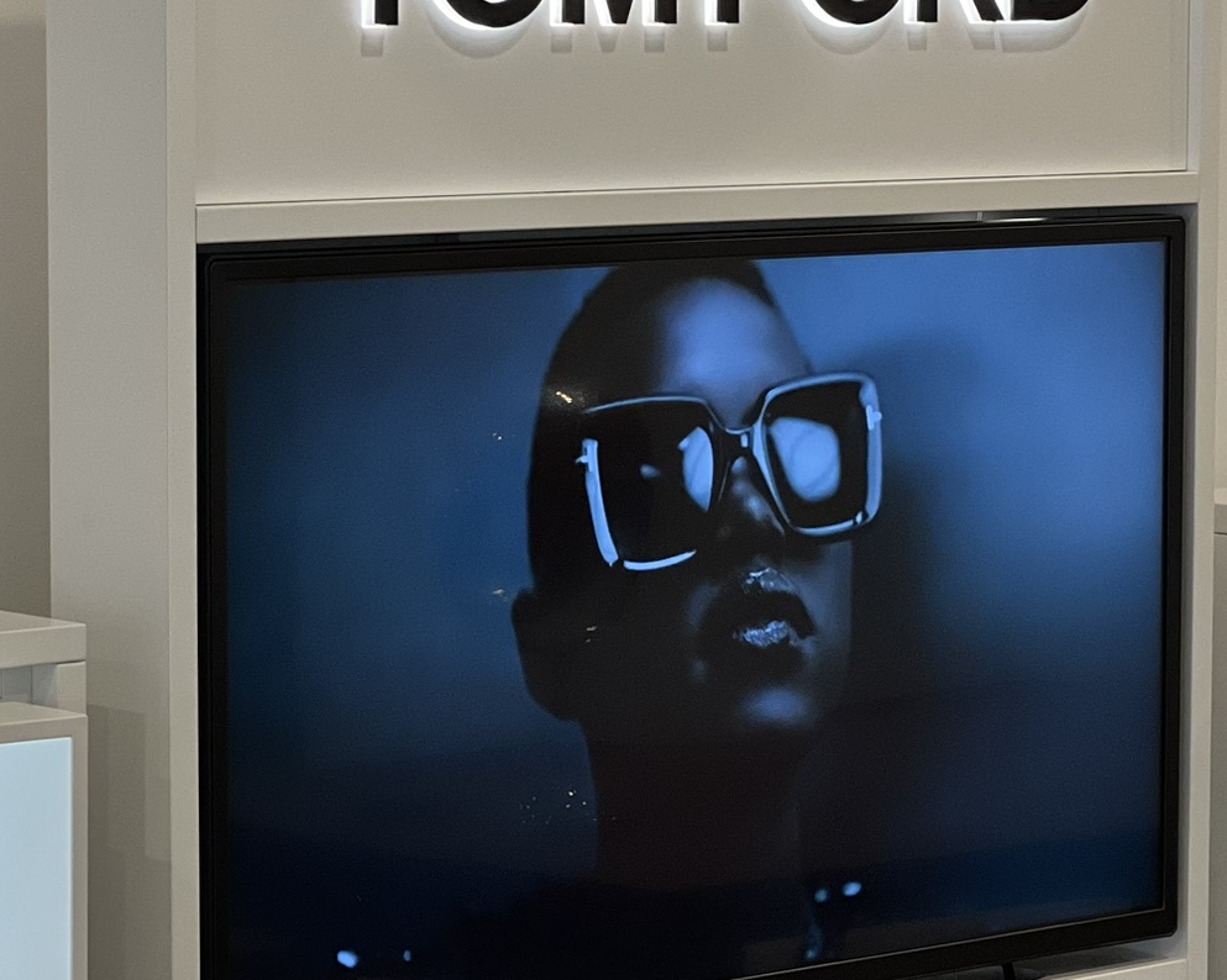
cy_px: 692
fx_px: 5628
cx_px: 649
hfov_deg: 12.4
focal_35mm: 155
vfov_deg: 10.0
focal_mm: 9
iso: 200
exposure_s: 1/120
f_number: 2.8
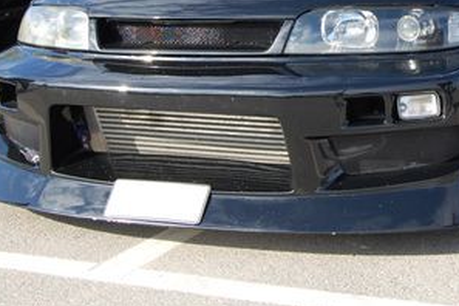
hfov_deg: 23.8
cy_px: -2
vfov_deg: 15.9
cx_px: 379
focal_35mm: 84
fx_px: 1071
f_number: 7.1
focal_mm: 26
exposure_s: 1/200
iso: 200
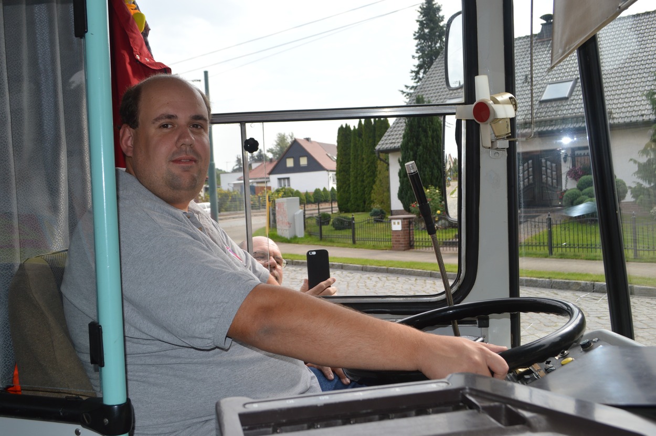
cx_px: 328
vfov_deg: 36.8
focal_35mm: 36
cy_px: 218
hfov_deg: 53.2
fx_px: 655
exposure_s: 1/200
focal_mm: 24
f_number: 6.3
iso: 100
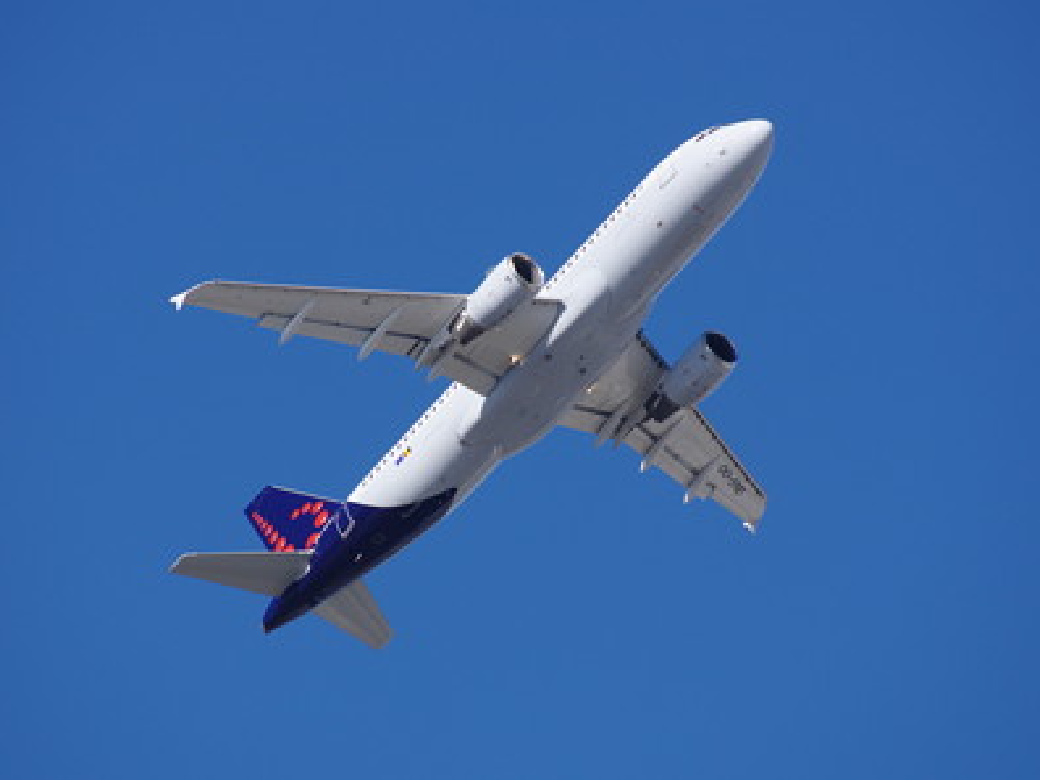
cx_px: 517
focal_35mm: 672
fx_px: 20190
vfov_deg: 2.2
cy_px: 390
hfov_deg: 3.0
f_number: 8
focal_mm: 410
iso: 200
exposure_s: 1/500
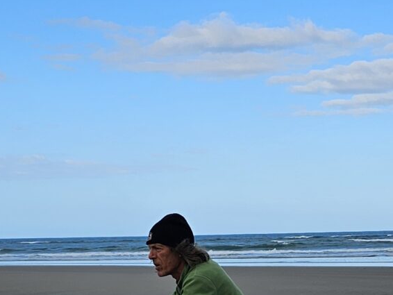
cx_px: 217
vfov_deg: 14.0
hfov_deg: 18.9
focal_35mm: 104
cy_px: 298
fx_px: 1181
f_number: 1.7
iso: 10
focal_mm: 6.3
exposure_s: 1/1011
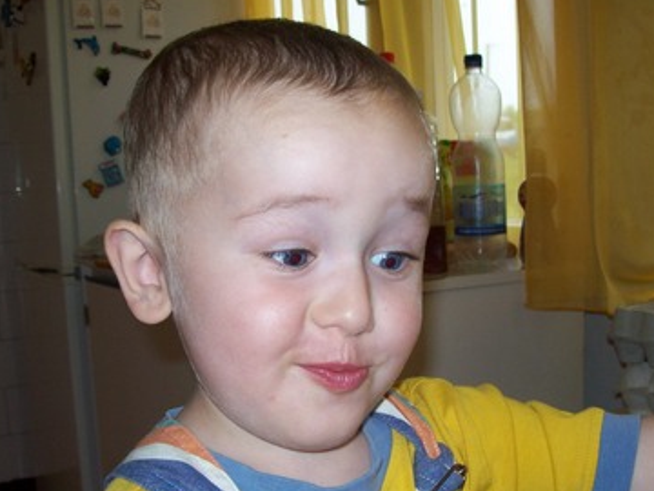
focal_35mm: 50
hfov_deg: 38.2
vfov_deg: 28.9
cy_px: 325
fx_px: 945
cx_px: 318
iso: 80
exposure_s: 1/64
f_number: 2.7
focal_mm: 6
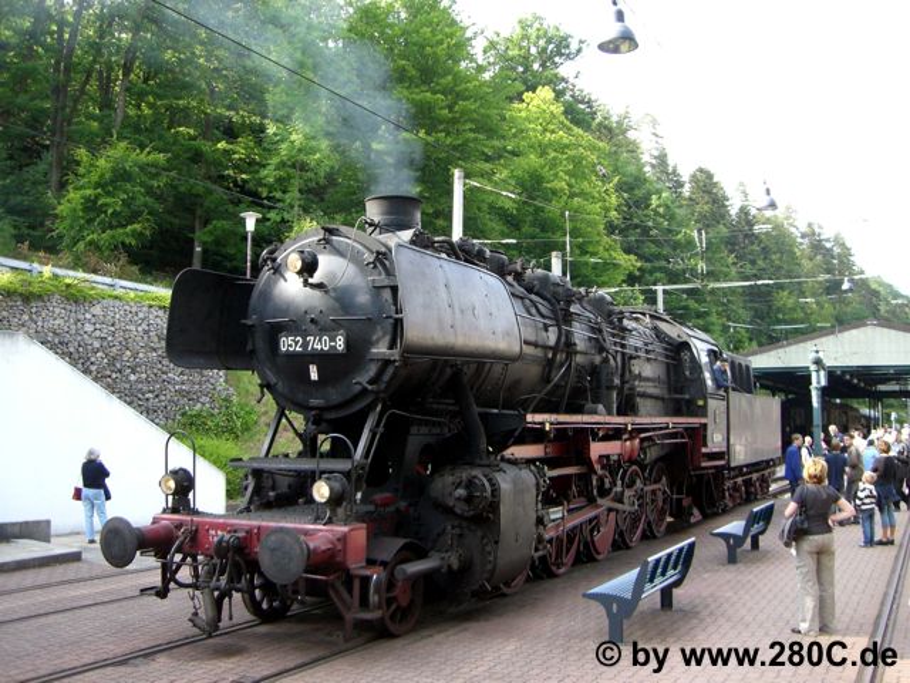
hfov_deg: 49.0
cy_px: 342
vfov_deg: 37.7
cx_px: 455
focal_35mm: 38
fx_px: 999
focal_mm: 6.2
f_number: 2.7
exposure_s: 1/200
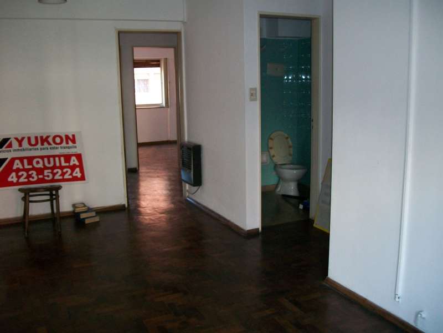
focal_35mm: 32
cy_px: 166
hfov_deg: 56.8
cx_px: 222
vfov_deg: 44.2
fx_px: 410
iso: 160
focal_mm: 5.7
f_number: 2.9
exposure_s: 1/30
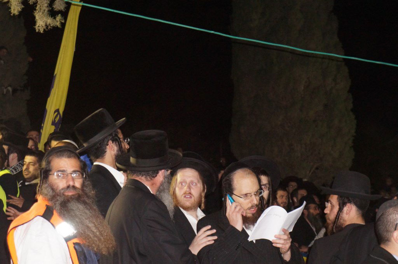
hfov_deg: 24.6
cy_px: 132
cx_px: 199
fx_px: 911
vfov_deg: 16.5
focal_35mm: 82
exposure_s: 1/60
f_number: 5.6
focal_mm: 55
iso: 3200
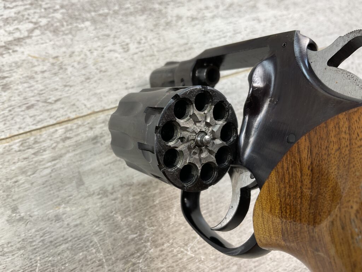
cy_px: 136
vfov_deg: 48.2
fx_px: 303
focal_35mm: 29
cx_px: 181
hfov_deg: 61.7
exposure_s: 1/120
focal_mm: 3
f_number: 1.8
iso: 16
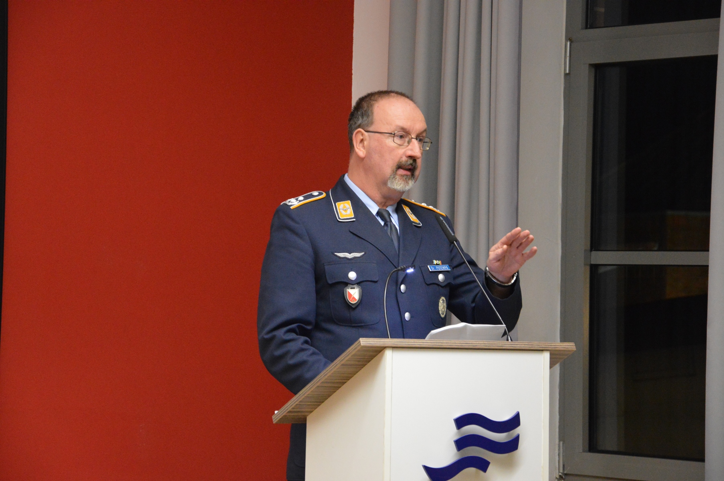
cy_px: 240
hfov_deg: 16.1
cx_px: 362
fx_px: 2562
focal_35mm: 128
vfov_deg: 10.7
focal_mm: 85
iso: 3200
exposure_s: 1/20
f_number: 5.6
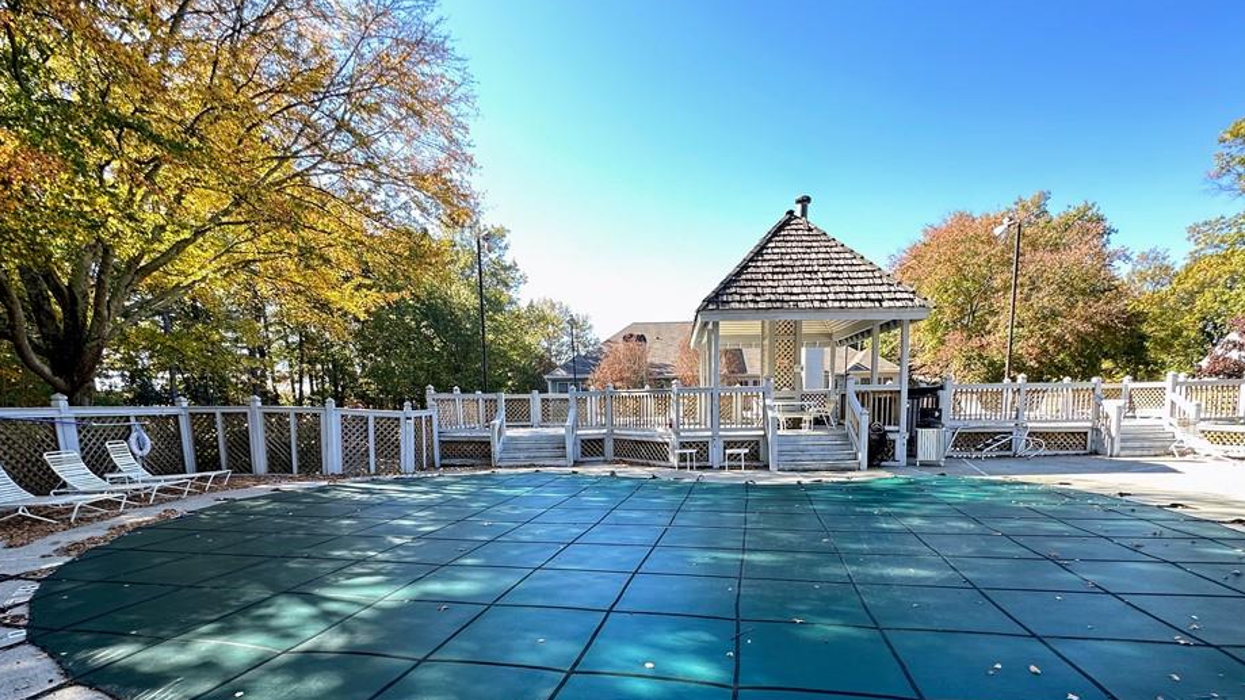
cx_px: 654
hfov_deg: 95.8
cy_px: 471
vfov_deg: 62.2
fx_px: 561
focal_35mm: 17
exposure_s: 1/177
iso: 40
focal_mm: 2.22
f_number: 2.2
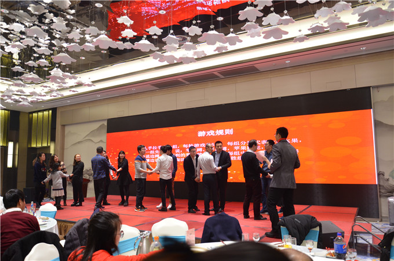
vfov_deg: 47.7
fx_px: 295
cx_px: 197
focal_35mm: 27
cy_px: 130
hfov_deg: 67.5
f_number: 4
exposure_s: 1/60
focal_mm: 18
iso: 640
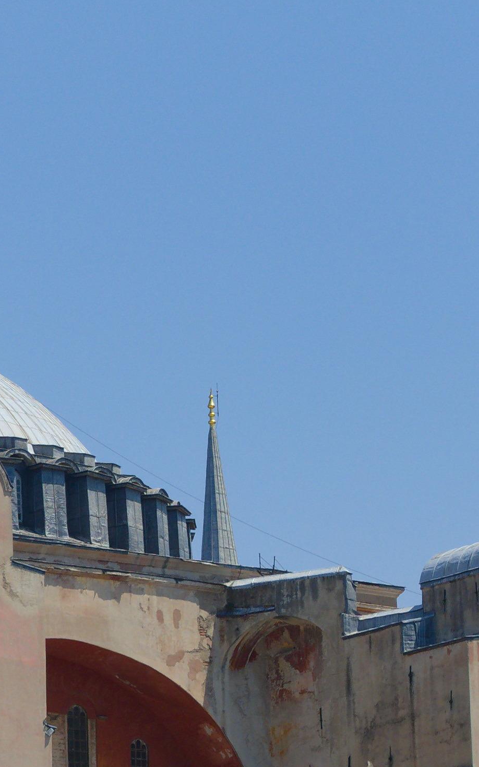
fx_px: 3739
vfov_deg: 11.7
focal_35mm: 179
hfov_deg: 7.2
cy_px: 427
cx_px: -184
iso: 125
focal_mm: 17.27
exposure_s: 1/160
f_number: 4
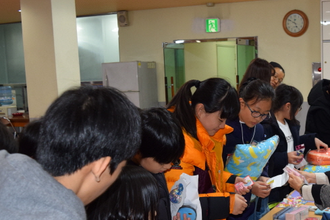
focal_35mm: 58
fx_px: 531
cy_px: 161
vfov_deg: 23.2
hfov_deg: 33.6
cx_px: 258
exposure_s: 1/100
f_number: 5
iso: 800
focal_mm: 21
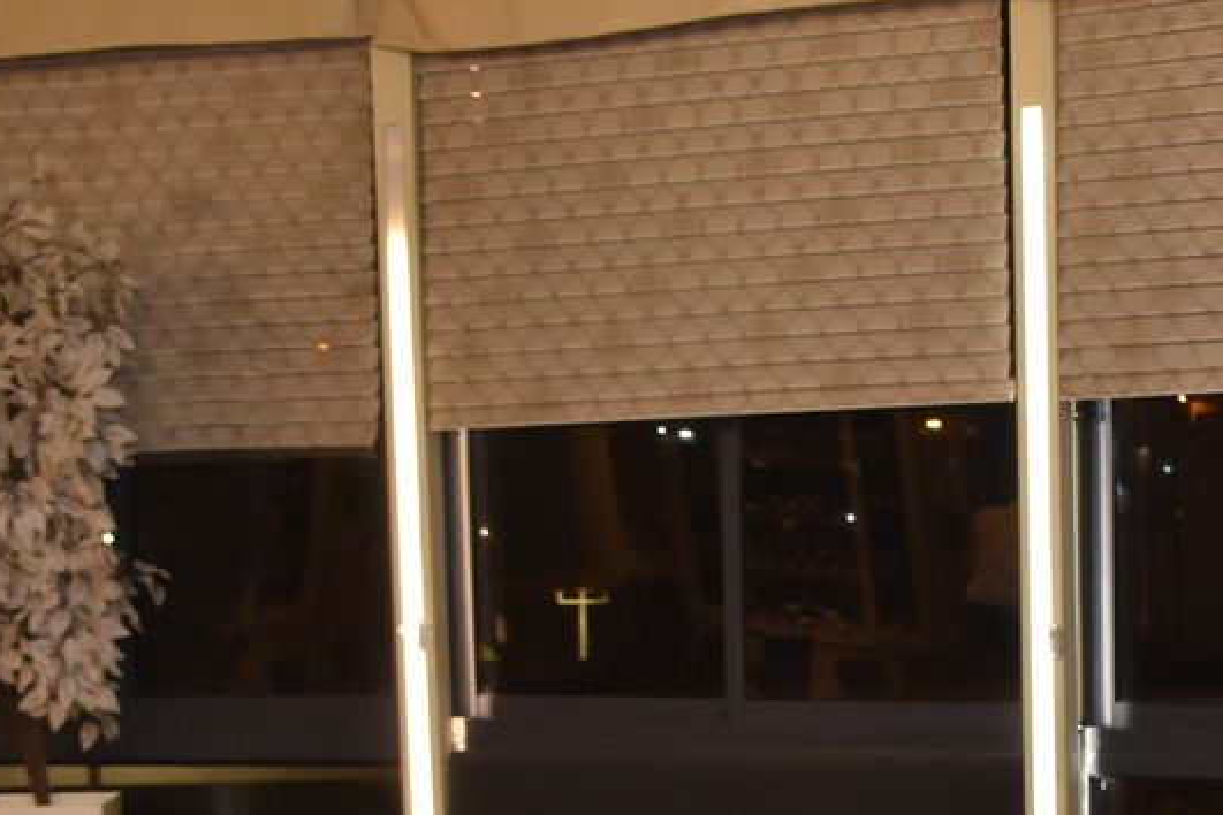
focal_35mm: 95
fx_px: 3227
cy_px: 795
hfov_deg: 21.2
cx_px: 958
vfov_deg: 14.2
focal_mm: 24
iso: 1250
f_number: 4
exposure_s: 1/60
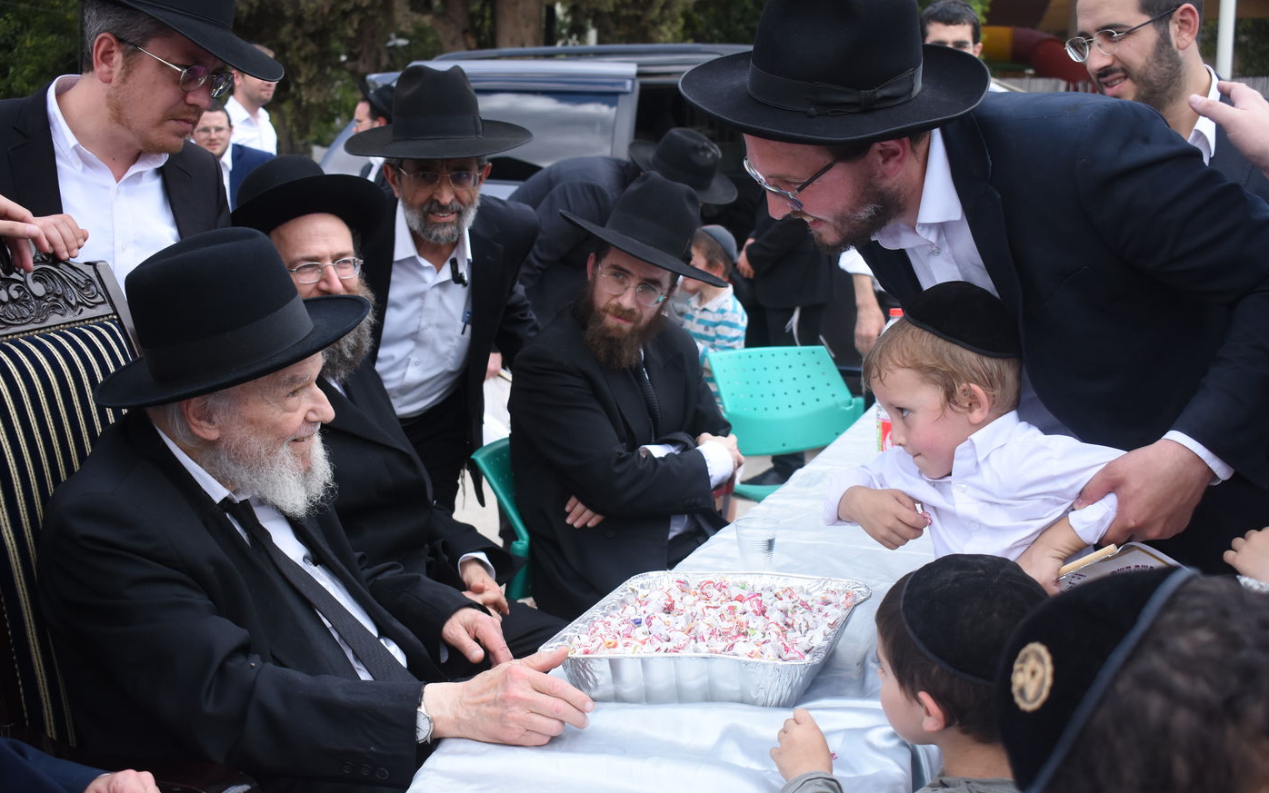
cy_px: 397
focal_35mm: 48
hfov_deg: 42.2
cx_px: 634
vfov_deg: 27.1
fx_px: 1643
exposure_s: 1/1250
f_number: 5
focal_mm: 31
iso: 640
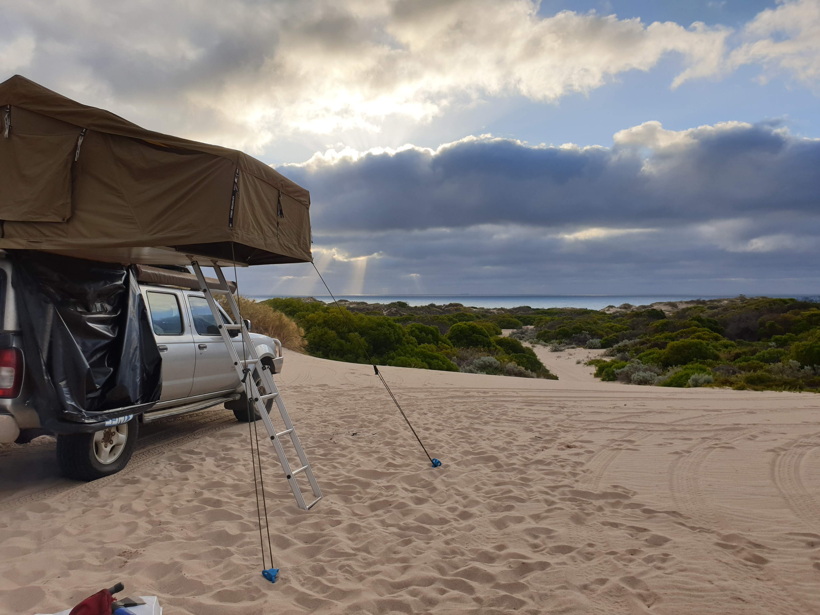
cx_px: 410
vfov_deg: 53.1
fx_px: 616
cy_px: 308
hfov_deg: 67.3
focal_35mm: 26
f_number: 2.4
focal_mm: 4.3
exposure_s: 1/902
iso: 50
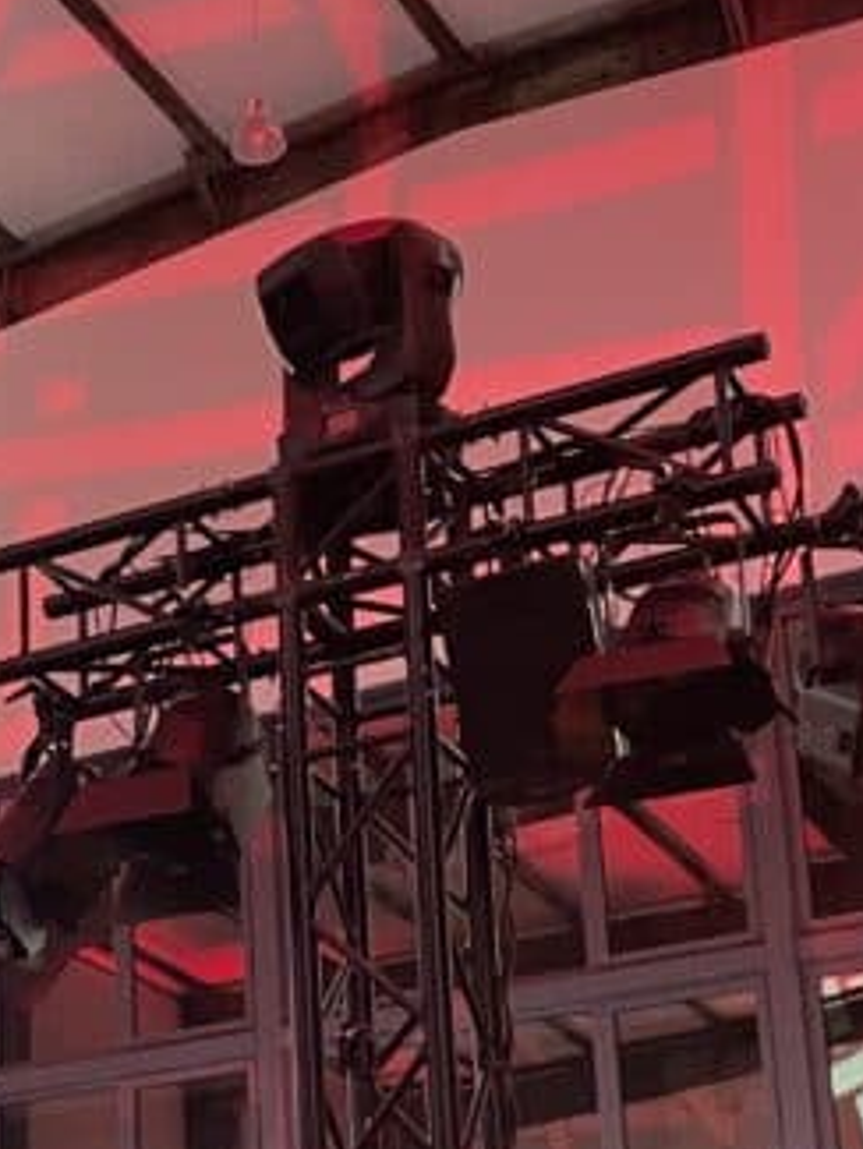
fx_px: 2724
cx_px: -134
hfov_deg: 17.3
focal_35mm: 82
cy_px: 1032
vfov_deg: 23.2
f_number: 1.6
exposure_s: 1/30
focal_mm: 4.2
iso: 500
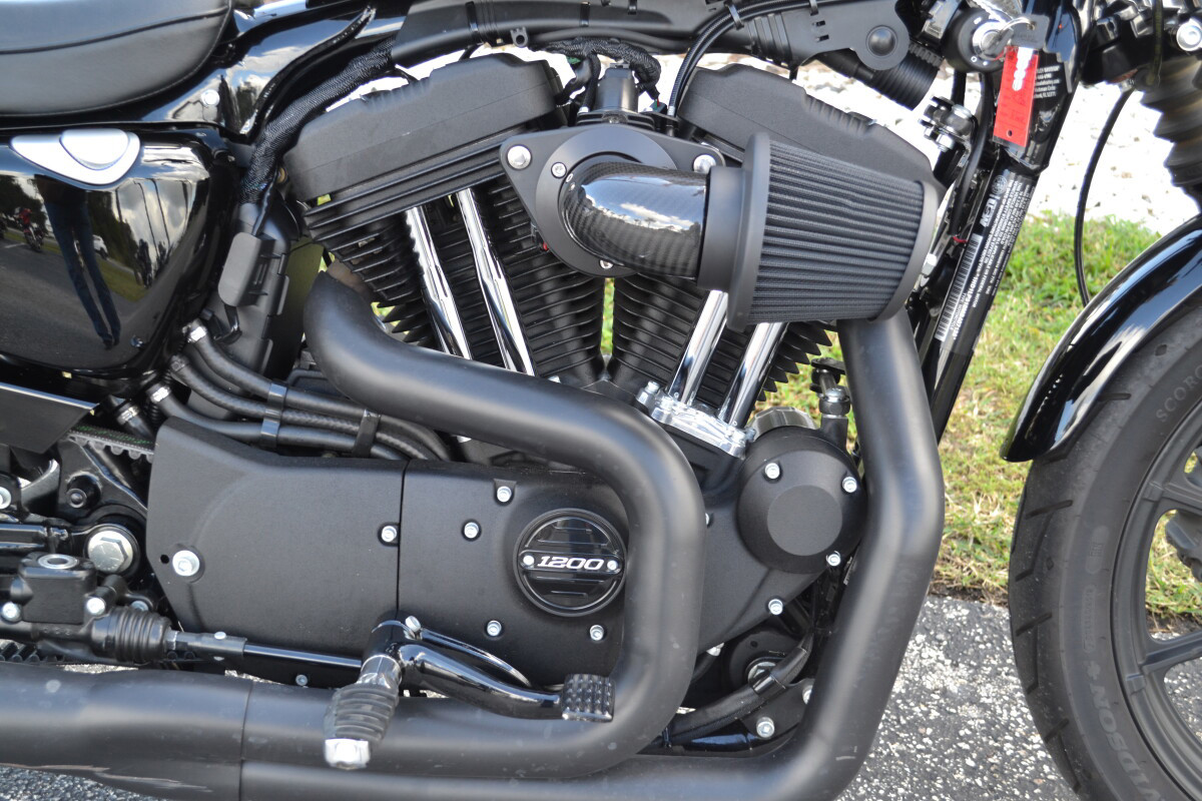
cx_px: 601
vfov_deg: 28.1
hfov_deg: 41.1
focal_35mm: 48
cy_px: 400
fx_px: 1603
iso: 400
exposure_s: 1/125
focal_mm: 32
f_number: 5.6
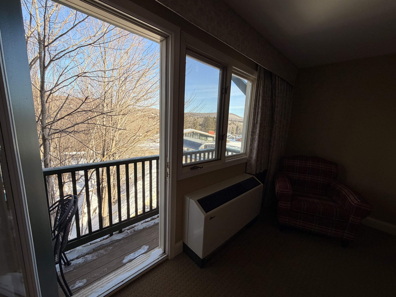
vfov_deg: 85.7
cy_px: 148
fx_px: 160
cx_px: 198
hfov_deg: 102.1
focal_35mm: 14
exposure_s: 1/502
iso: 64
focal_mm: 2.22
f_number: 2.2
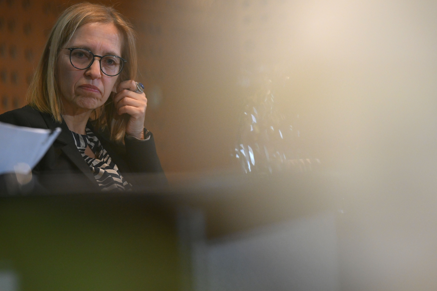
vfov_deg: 5.8
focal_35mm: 238
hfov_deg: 8.7
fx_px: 2889
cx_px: 208
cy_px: 134
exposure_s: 1/160
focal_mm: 195
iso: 3200
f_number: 4
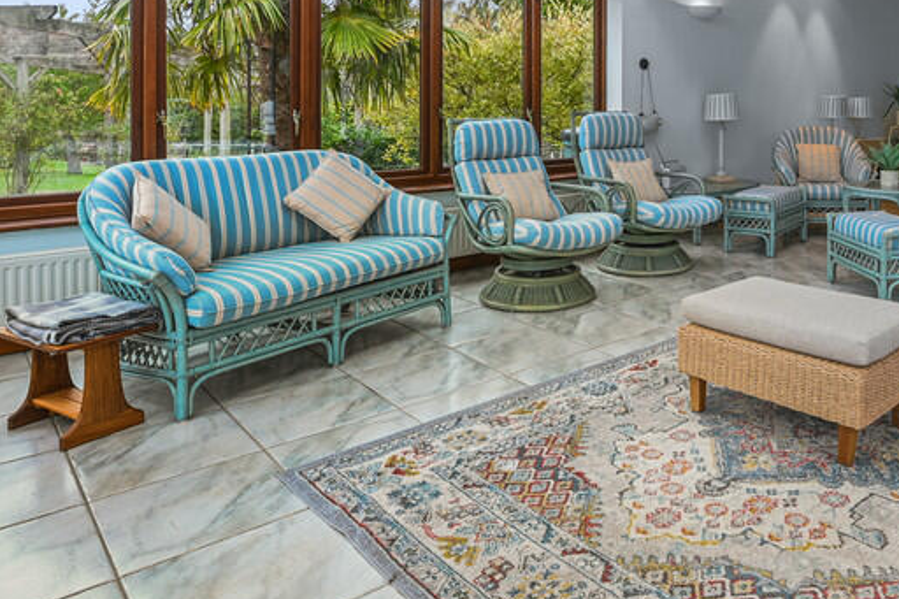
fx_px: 724
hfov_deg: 60.3
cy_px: 110
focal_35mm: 29
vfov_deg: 42.7
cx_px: 672
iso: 400
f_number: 8
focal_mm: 14.5
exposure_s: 1/3
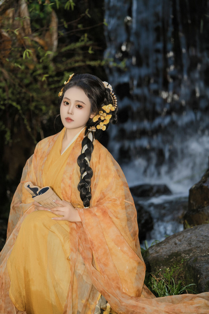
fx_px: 923
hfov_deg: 12.9
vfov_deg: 19.3
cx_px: 104
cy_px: 157
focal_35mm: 106
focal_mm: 106
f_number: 2.8
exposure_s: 1/125
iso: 400
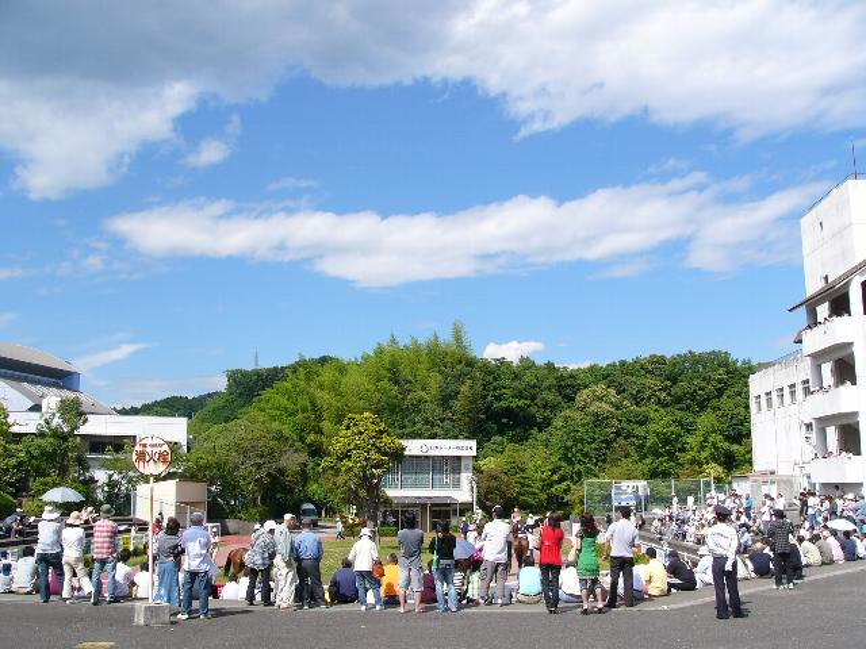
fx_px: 901
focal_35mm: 36
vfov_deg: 39.7
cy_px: 324
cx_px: 433
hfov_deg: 51.4
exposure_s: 1/400
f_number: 4
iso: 50
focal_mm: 6
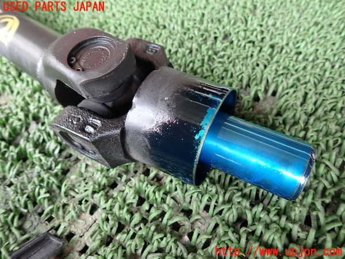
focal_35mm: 25
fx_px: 249
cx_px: 172
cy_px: 130
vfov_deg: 54.9
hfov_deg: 69.4
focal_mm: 4.5
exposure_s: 1/80
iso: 200
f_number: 2
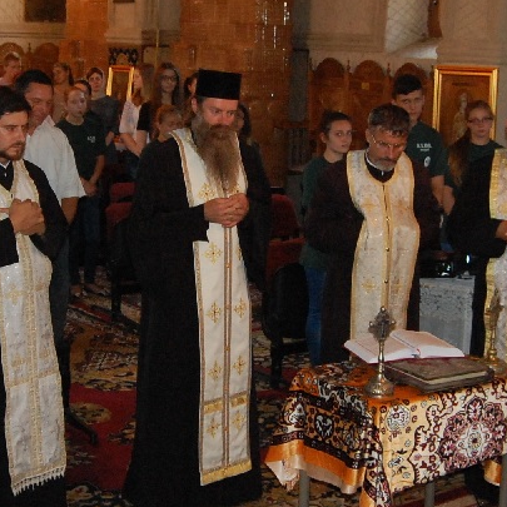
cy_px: 228
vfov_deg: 25.3
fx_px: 1127
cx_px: 210
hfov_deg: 25.3
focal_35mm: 68
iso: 1600
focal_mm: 18
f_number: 5
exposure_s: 1/60
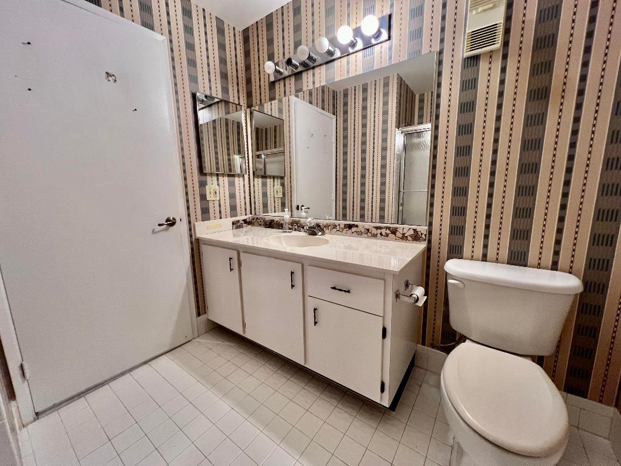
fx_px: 233
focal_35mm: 13
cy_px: 233
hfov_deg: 106.2
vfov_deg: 89.9
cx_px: 310
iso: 250
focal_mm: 1.57
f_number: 1.8
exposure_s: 1/60
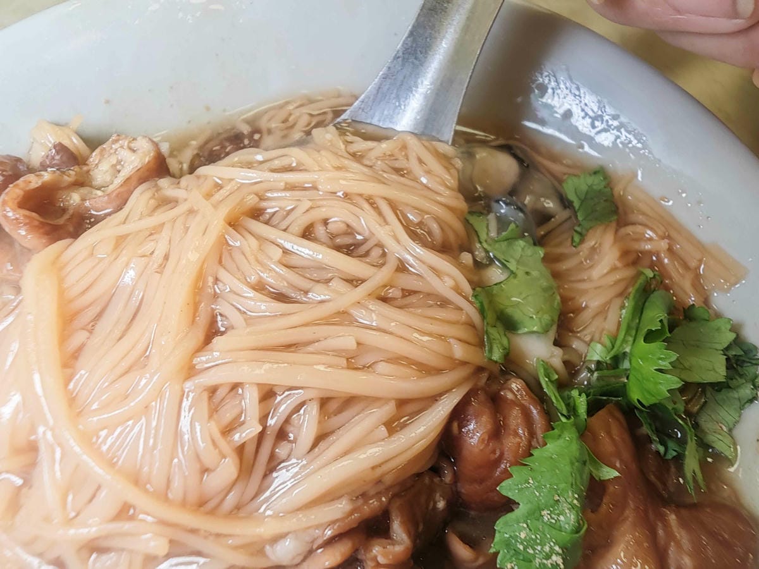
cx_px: 380
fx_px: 504
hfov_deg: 73.9
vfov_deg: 58.9
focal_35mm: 23
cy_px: 284
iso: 100
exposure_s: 1/60
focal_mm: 2.03
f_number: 1.8
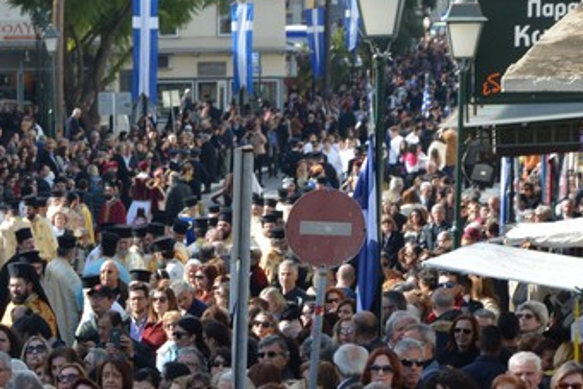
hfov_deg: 7.8
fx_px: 4245
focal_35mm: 262
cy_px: 468
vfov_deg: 5.2
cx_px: 17
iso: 200
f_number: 7.1
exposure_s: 1/200
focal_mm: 66
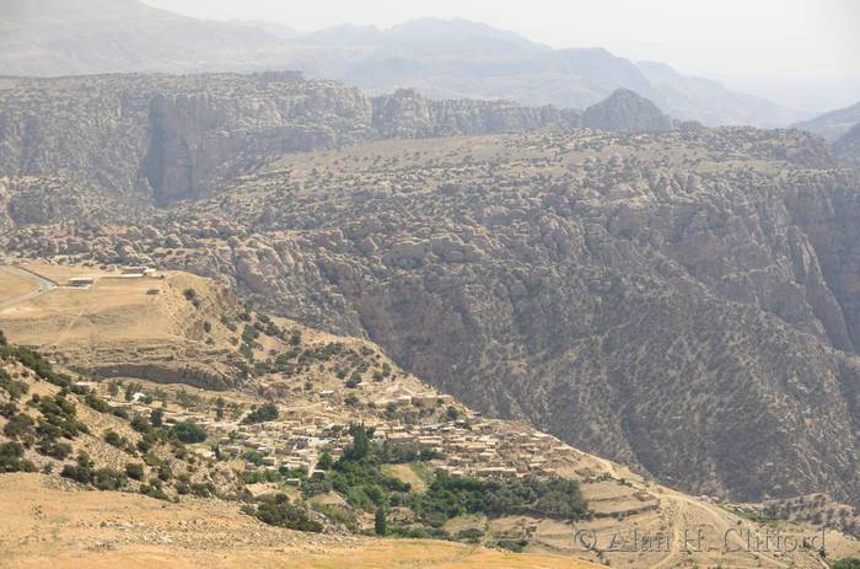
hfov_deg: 22.7
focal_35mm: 90
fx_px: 2145
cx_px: 430
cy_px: 284
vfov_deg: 15.1
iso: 125
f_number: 6.3
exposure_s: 1/200
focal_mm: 60
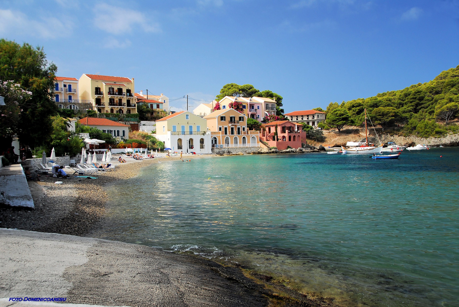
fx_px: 459
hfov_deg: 53.1
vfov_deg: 37.0
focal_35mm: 36
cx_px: 230
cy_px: 154
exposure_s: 1/125
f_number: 5.6
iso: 100
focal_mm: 24
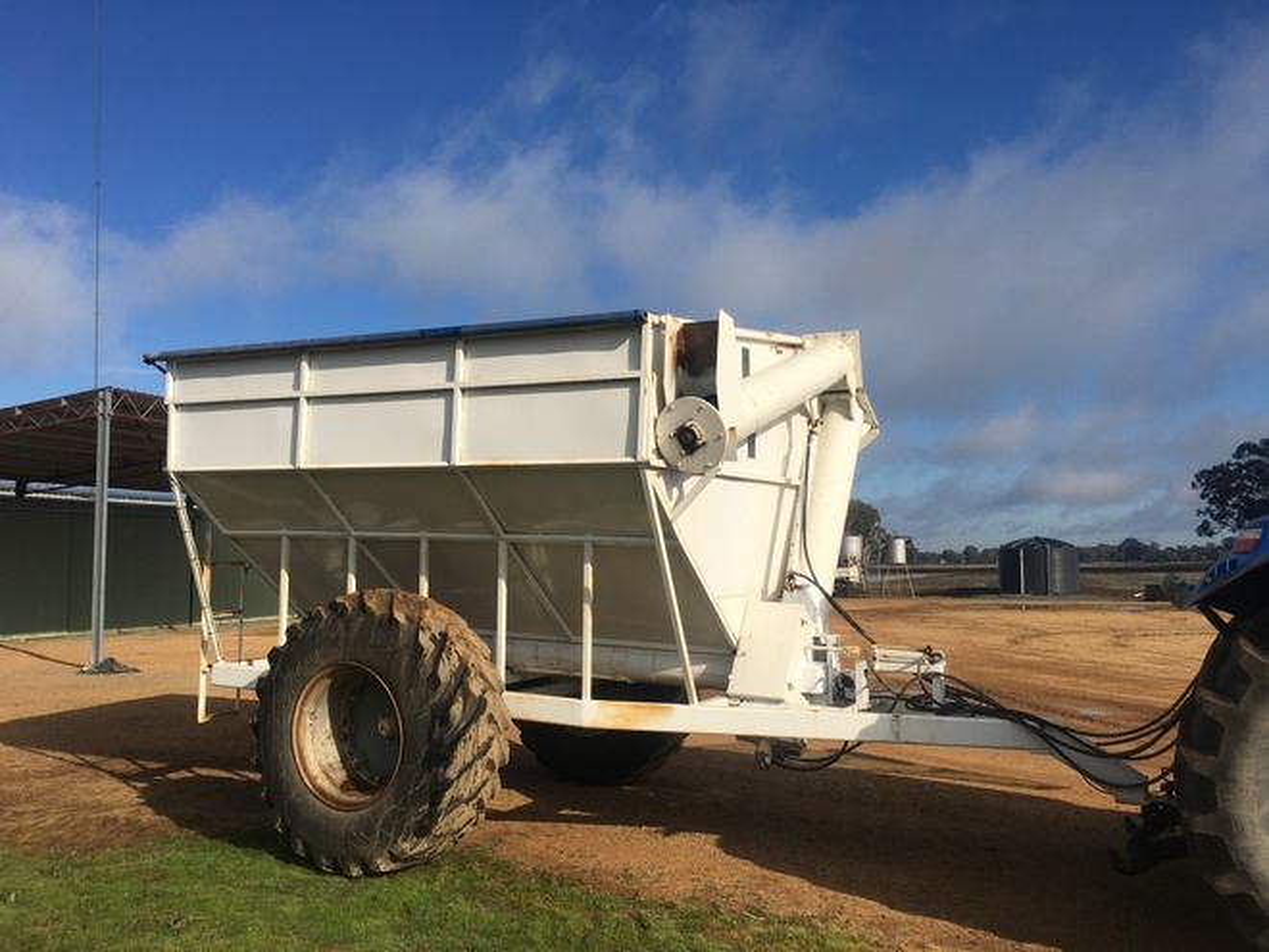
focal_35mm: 29
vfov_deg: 48.2
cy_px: 476
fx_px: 1063
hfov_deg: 61.7
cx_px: 634
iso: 25
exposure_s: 1/2747
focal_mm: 4.15
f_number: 2.2
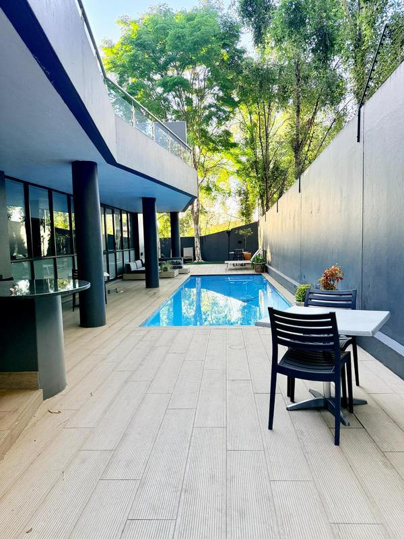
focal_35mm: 24
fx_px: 373
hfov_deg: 56.8
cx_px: 202
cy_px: 270
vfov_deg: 71.6
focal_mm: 6.76
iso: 160
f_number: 1.78
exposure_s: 1/239
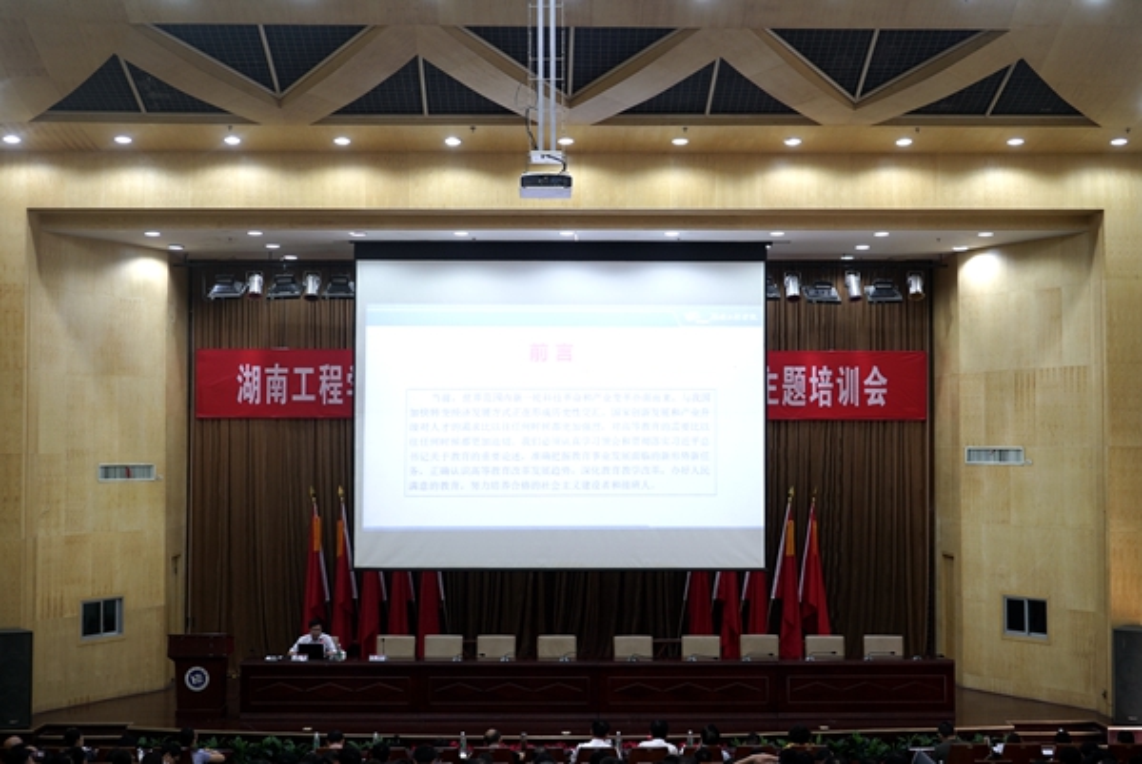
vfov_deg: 27.0
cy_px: 382
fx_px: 1587
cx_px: 571
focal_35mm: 50
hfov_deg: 39.6
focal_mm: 50
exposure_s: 1/30
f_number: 5.6
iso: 640
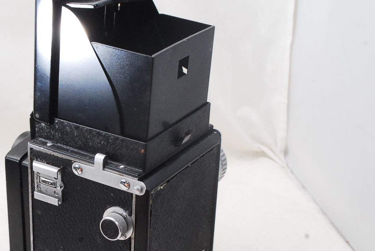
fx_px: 834
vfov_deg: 17.1
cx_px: 127
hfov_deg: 25.2
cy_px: 169
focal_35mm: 80
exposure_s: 1/125
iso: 640
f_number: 13
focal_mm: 30
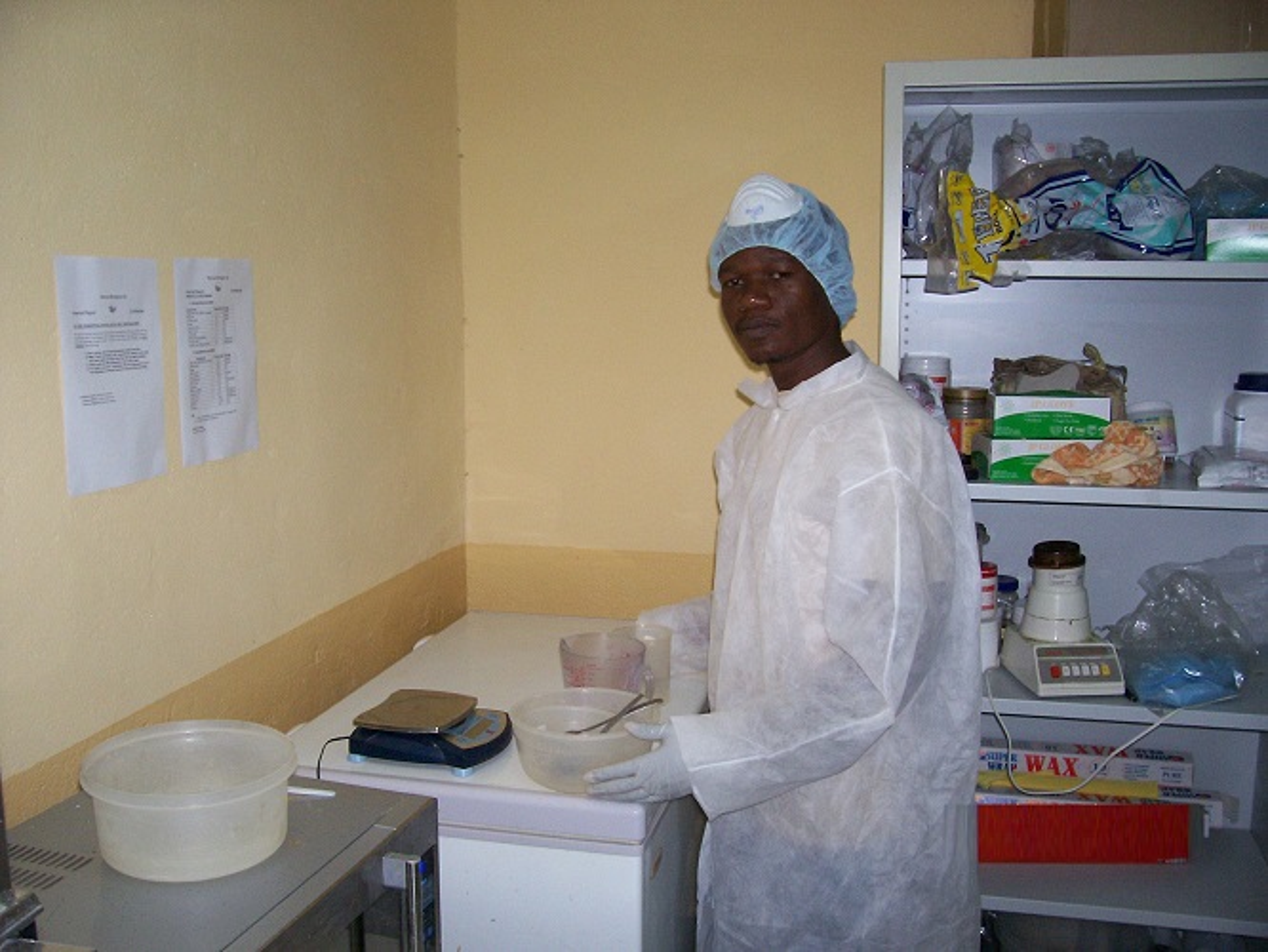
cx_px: 634
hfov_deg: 53.9
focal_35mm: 34
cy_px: 476
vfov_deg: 41.8
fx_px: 1246
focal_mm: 5.6
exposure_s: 1/112
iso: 140
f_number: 2.7
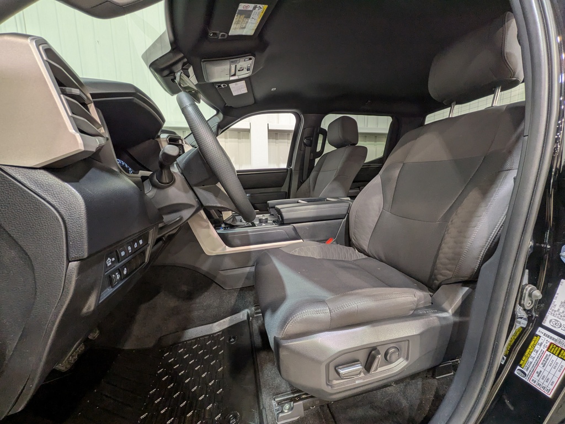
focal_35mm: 14
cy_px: 212
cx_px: 282
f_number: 2.2
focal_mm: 1.83
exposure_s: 1/33.3
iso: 97
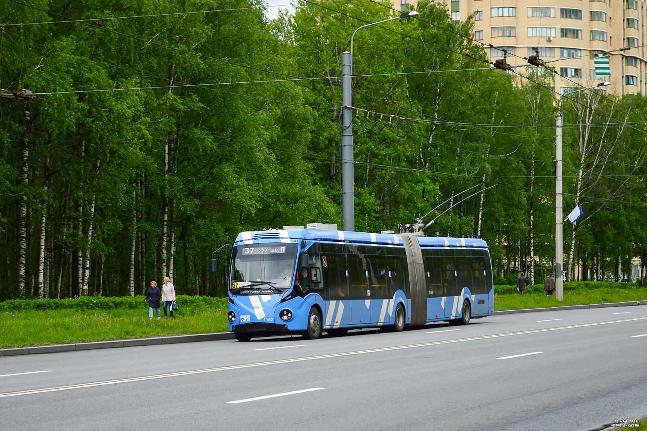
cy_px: 216
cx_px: 324
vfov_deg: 18.2
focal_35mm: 75
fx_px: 1348
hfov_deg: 27.0
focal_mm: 50
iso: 200
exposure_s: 1/400
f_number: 5.6
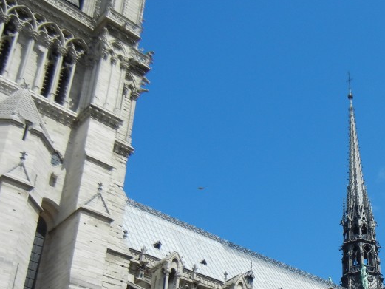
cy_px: 245
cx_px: 362
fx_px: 656
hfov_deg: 30.9
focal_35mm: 59
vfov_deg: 24.3
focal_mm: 5.4
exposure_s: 1/483
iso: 160
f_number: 7
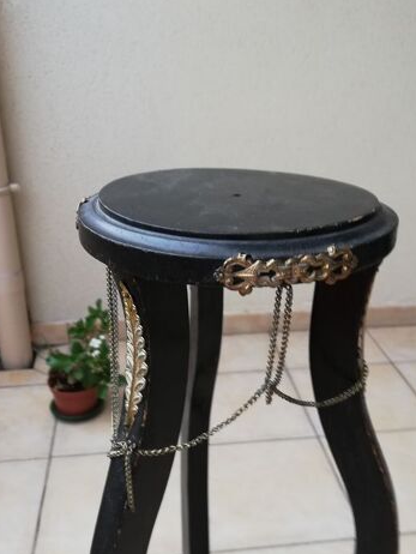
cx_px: 218
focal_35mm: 36
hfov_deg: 39.7
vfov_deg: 51.1
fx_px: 576
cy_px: 320
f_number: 2.2
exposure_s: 1/50
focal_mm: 3.81
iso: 80
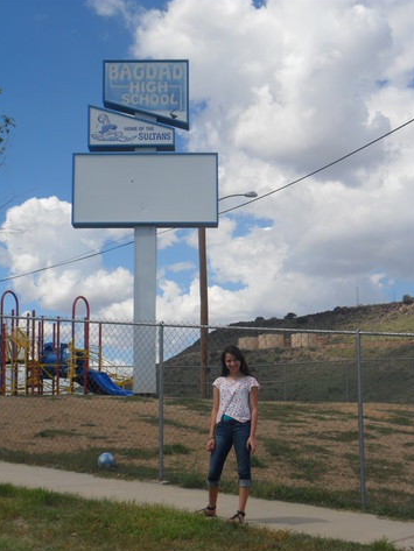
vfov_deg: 29.4
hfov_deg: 22.3
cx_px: 206
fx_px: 1052
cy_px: 277
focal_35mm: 66
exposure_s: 1/180
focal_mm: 11.7
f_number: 10.5
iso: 80
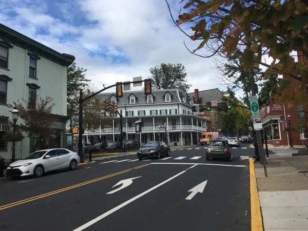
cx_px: 154
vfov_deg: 48.2
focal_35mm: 29
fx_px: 258
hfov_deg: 61.7
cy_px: 116
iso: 25
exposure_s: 1/1399
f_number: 2.2
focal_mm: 4.15
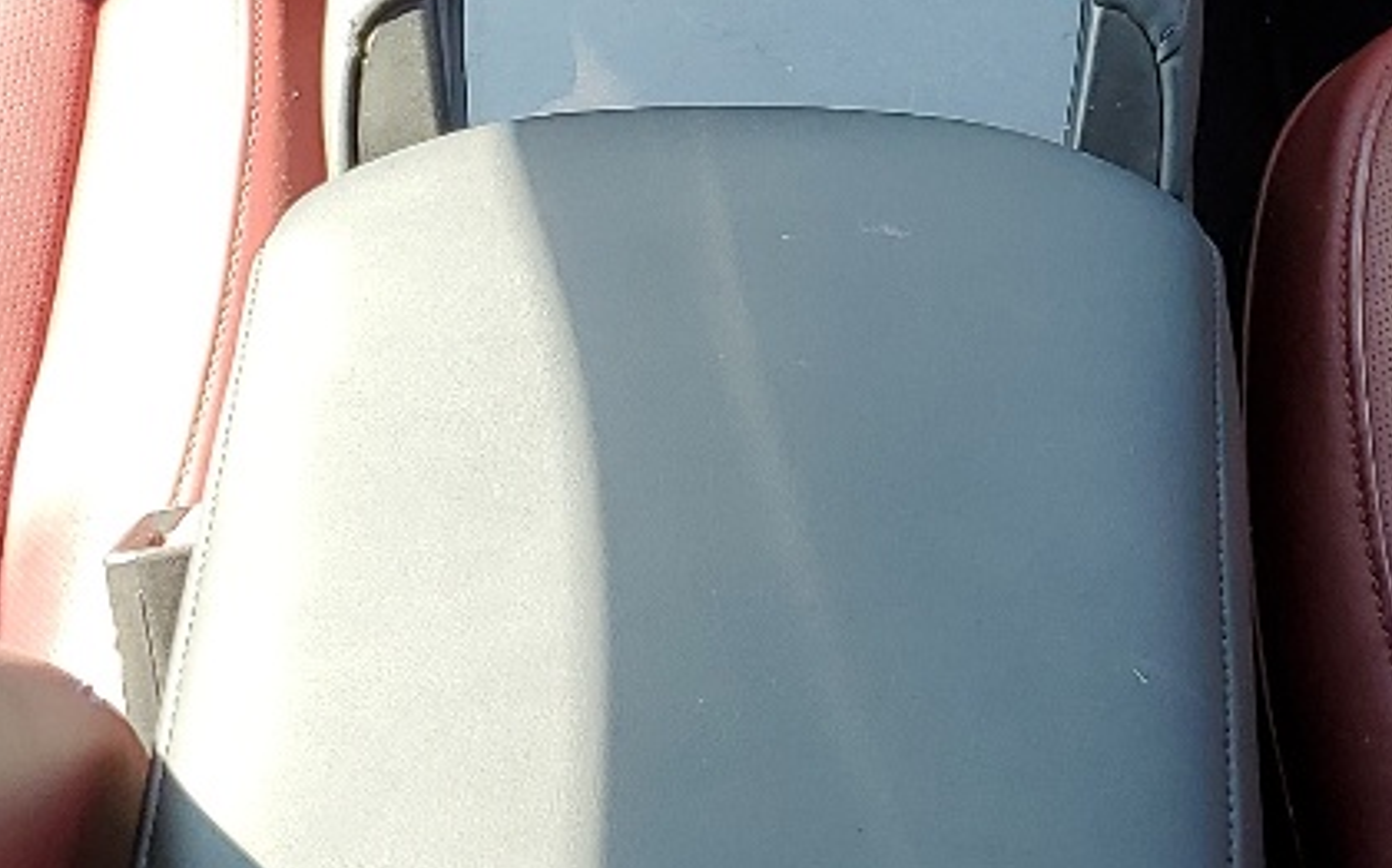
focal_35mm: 105
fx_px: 3981
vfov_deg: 12.1
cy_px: -258
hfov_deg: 19.8
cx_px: 829
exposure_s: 1/161
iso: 50
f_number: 1.5
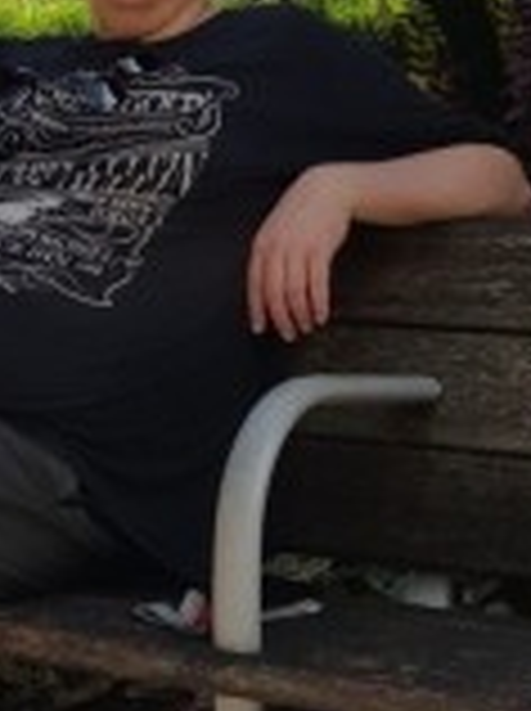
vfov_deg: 18.8
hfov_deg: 14.4
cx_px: -122
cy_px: -144
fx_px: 2030
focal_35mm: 99
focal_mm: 4.2
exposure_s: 1/1576
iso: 40
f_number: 1.7
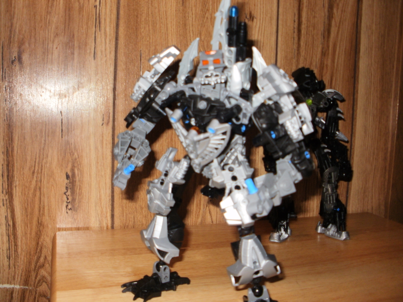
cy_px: 151
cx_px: 202
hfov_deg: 51.4
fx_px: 419
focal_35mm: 36
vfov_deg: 39.7
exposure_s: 1/30
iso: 125
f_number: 3.5
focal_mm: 6.3
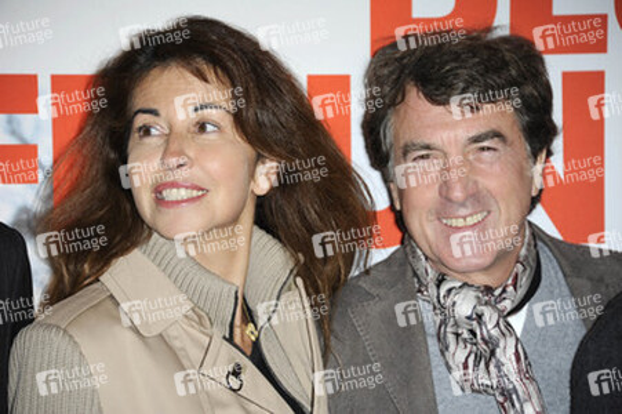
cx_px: 311
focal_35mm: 230
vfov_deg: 6.0
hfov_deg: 9.0
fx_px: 3971
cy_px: 207
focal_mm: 230
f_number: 6.3
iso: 800
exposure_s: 1/160
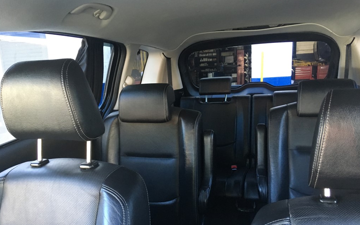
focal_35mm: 31
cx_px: 180
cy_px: 134
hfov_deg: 61.2
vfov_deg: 40.5
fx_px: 304
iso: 160
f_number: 2.2
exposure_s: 1/30
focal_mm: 4.15
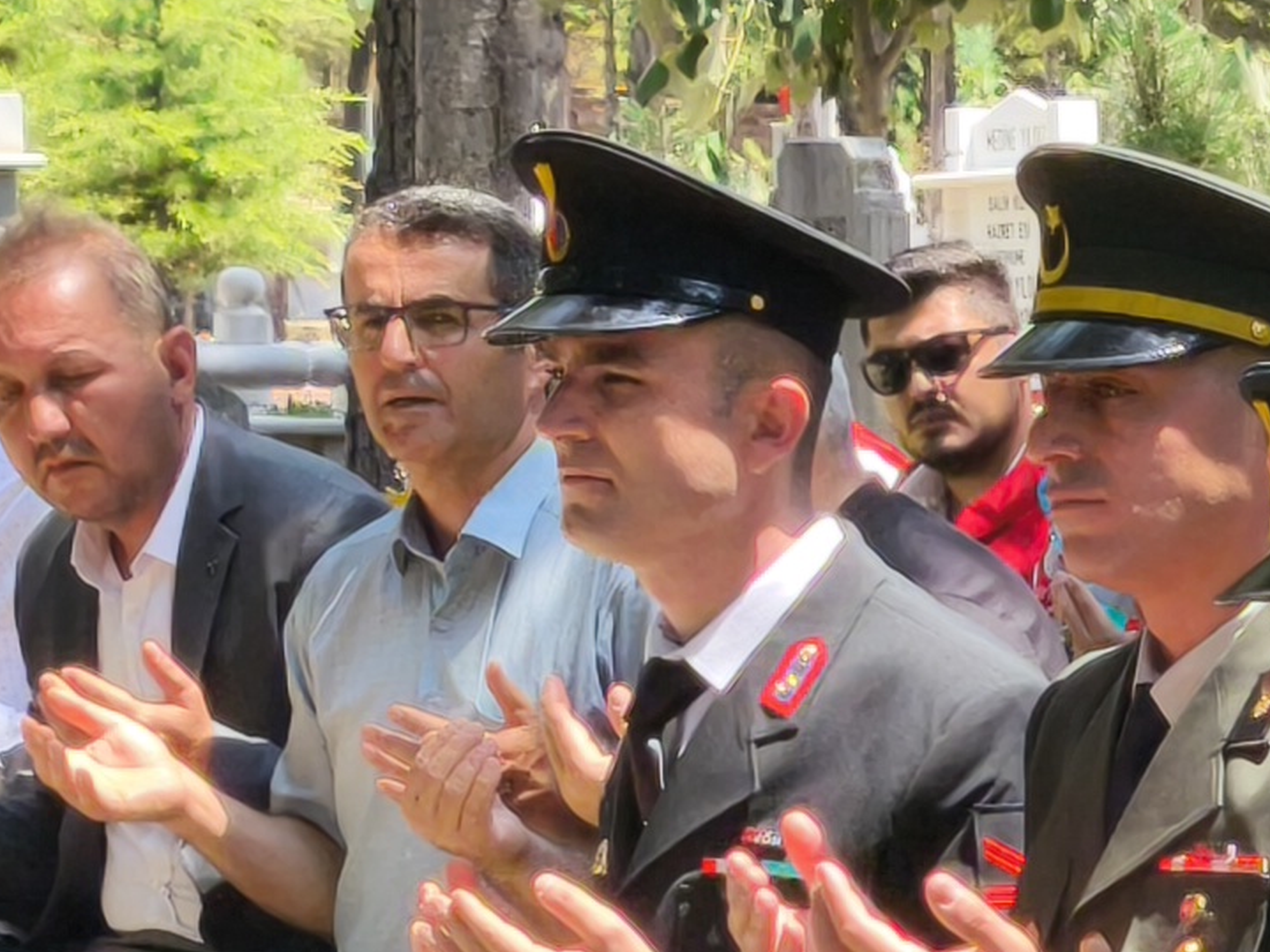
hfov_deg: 7.1
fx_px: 9611
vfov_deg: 5.6
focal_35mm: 262
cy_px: 1641
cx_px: 3100
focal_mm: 6.57
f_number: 1.6
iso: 50
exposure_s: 1/1028
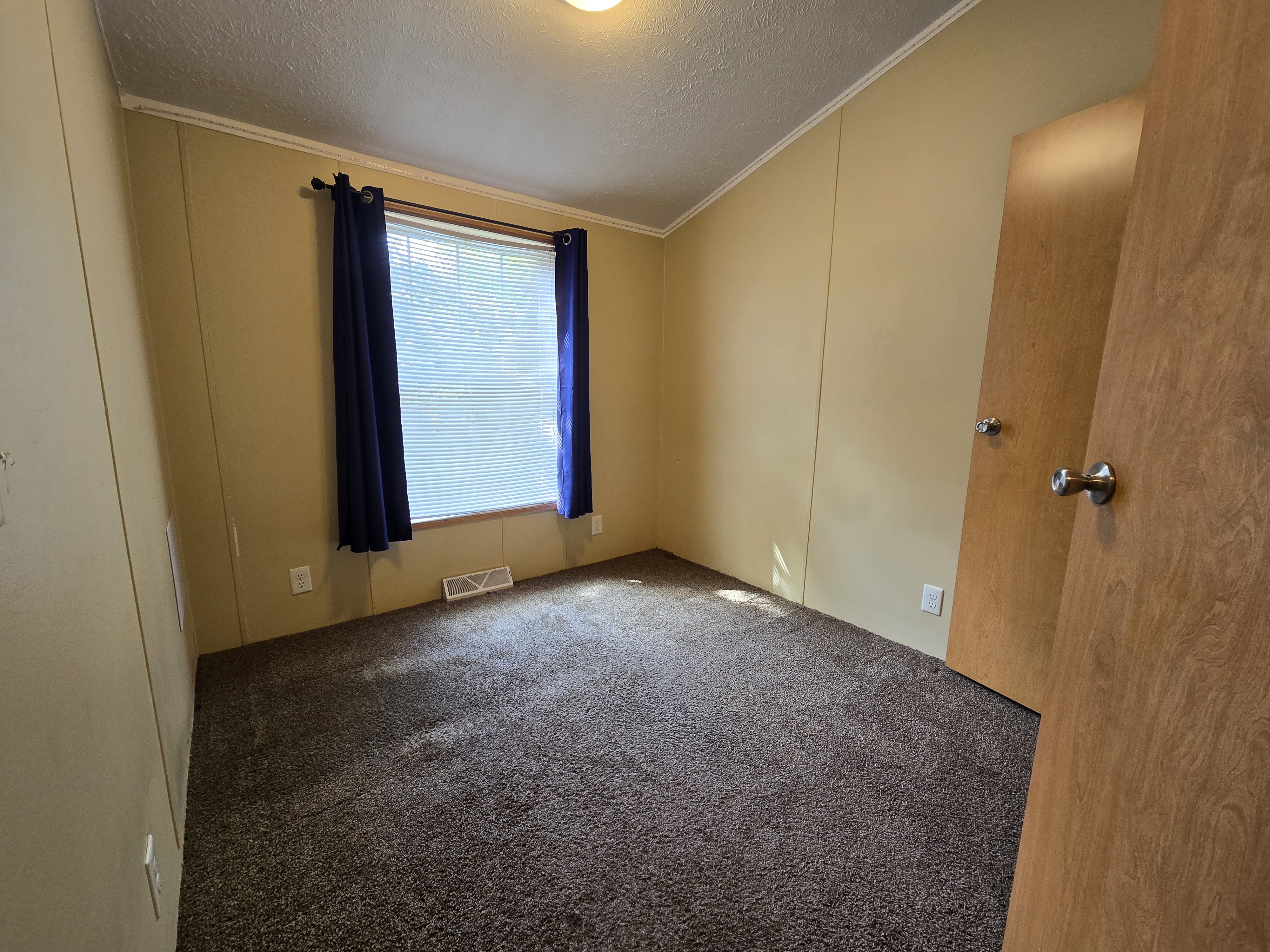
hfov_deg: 106.2
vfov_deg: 89.9
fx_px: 477
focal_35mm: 13
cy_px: 476
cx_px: 635
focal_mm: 2.2
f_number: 2.2
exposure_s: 1/60
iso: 100
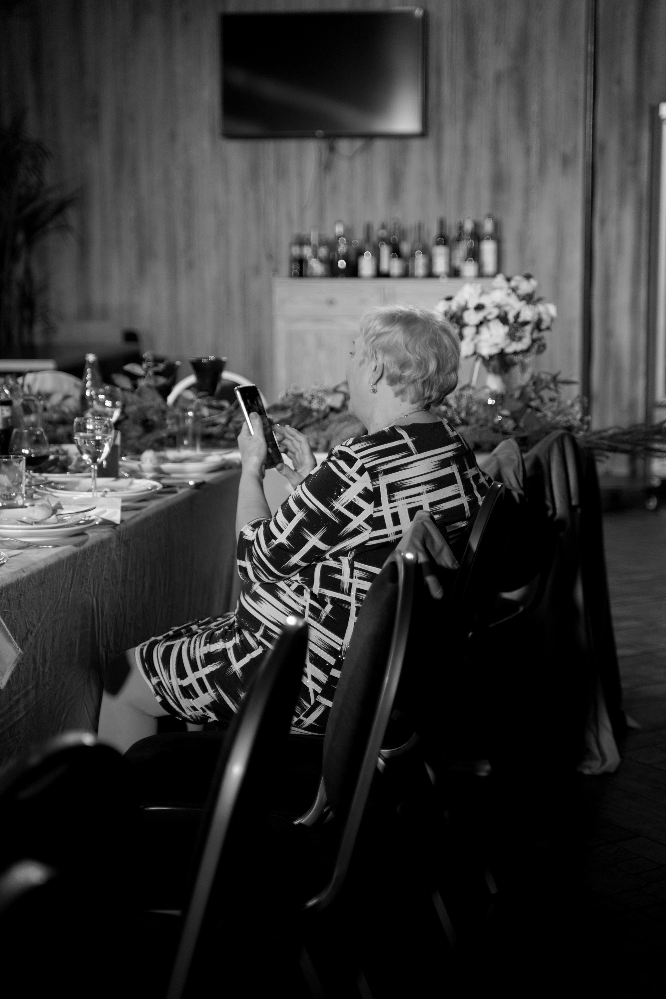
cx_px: 333
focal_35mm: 65
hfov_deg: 20.9
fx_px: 1804
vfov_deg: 31.0
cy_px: 500
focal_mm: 65
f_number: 2.8
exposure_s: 1/320
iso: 1000
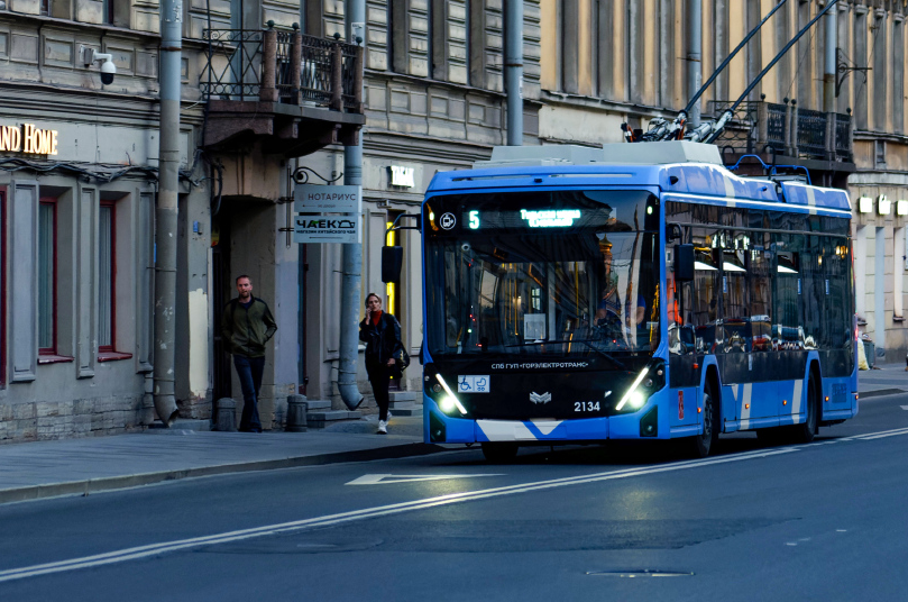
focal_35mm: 217
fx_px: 5462
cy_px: 151
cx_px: 516
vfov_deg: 6.3
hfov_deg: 9.5
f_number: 4.5
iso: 800
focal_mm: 90
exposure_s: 1/160
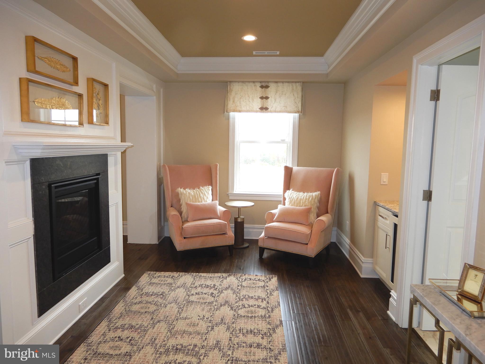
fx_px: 336
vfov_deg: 56.8
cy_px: 182
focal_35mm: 24
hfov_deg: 71.6
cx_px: 242
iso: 80
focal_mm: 4.3
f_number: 3.4
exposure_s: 1/30
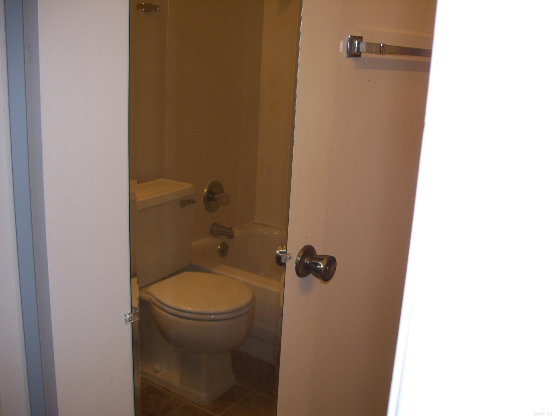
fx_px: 575
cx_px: 276
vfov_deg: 39.7
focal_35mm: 36
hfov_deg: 51.3
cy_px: 208
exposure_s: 1/60
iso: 80
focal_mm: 6
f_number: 2.7
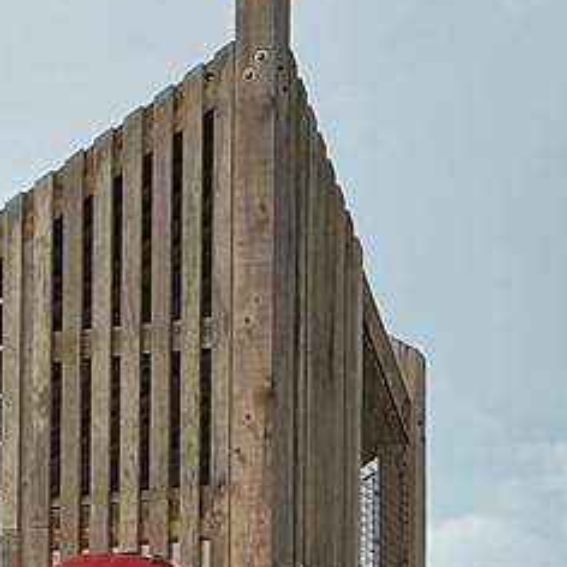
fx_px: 3224
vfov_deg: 9.8
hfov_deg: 10.0
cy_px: 754
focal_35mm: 174
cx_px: 50
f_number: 1.8
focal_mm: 3
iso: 25
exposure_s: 1/1412
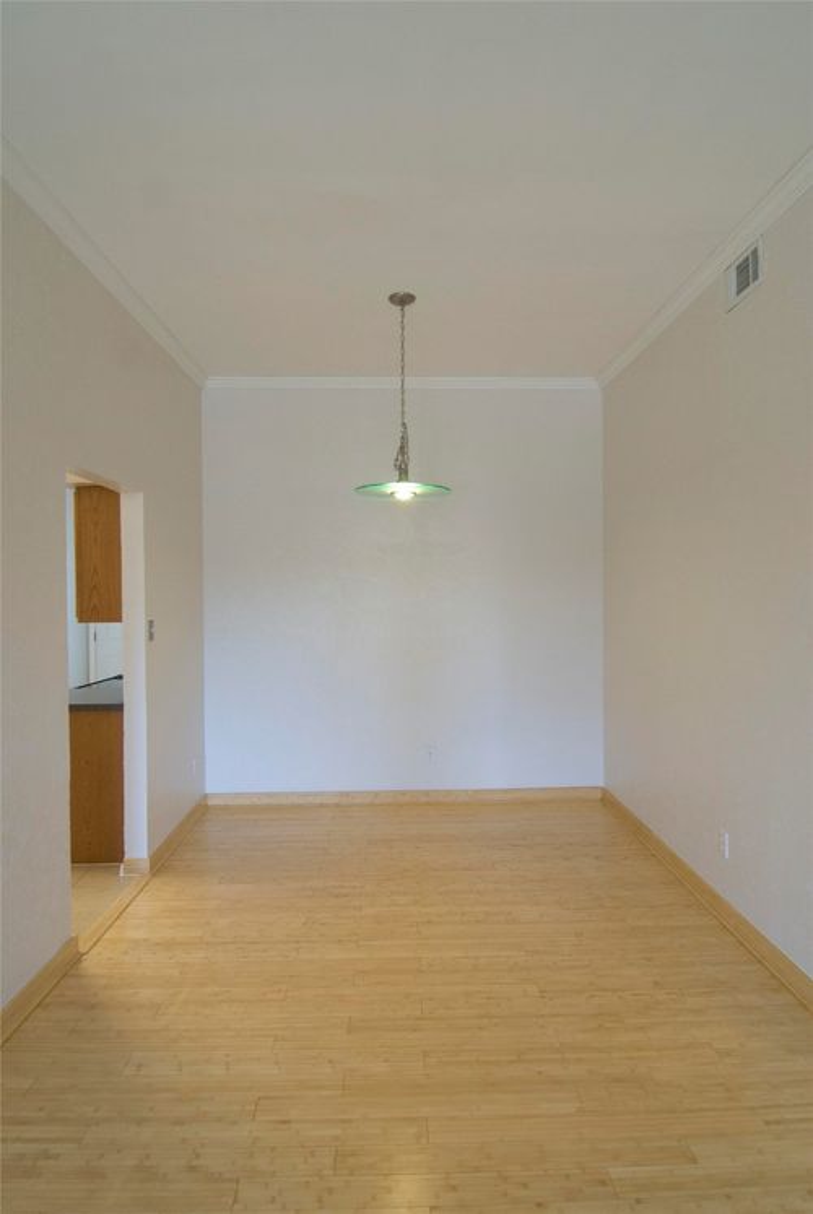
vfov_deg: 85.4
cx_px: 406
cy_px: 607
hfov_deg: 63.4
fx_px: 659
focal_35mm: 20
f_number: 4.5
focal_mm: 13
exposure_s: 1/10
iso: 400
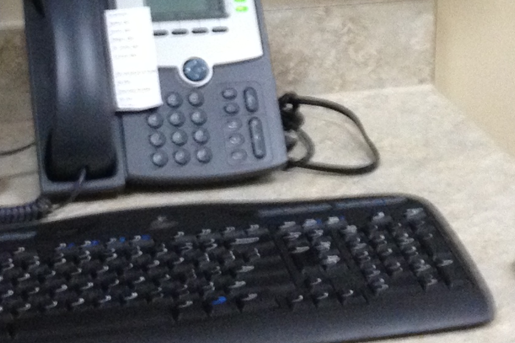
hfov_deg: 14.4
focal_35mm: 142
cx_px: 300
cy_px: -257
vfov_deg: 9.3
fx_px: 2031
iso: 200
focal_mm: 4.28
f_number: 2.4
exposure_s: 1/20
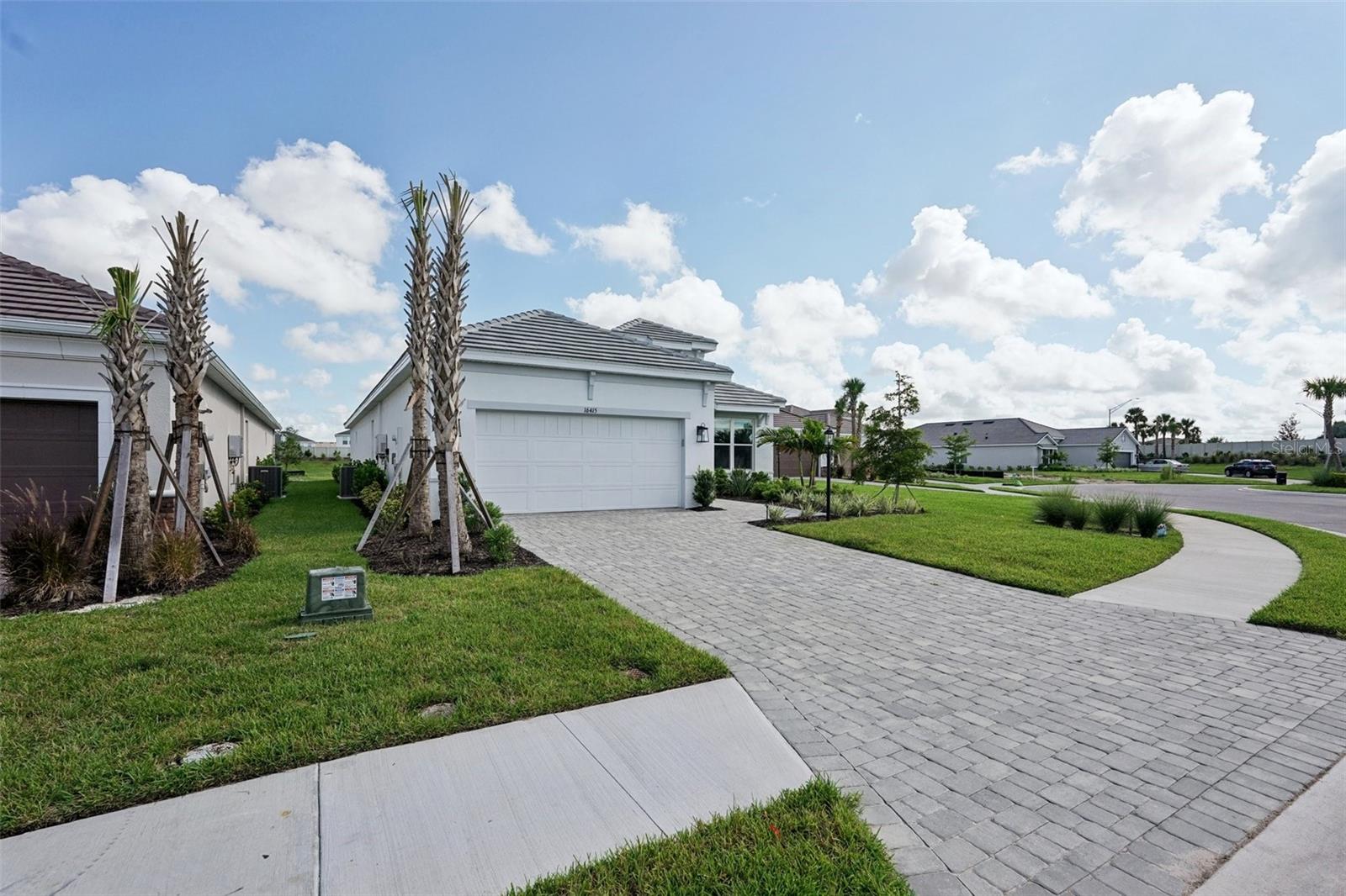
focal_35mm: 16
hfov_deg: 96.7
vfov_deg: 73.7
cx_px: 673
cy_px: 448
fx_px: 598
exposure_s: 1/1250
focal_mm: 16
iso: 400
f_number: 8
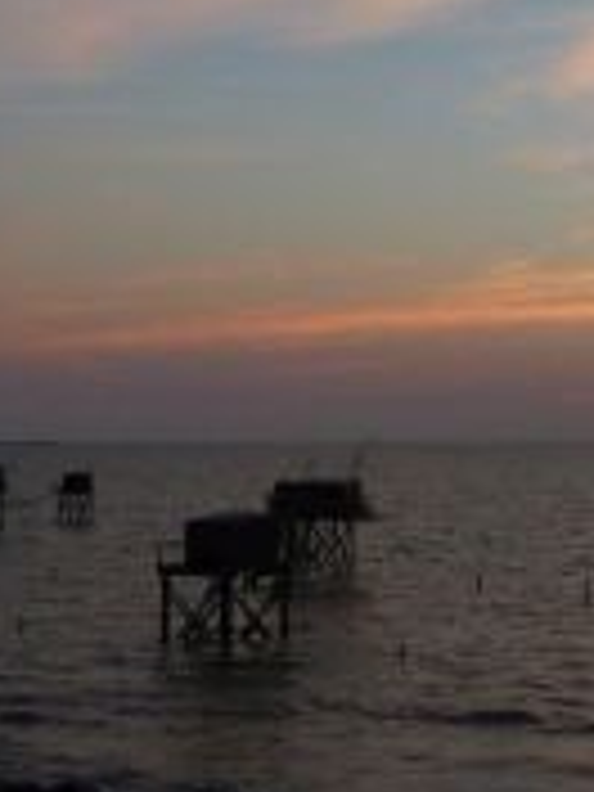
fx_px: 1624
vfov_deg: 27.4
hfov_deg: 19.1
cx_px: 788
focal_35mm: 71
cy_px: 367
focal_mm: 4.5
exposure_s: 1/800
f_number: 2.8
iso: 400
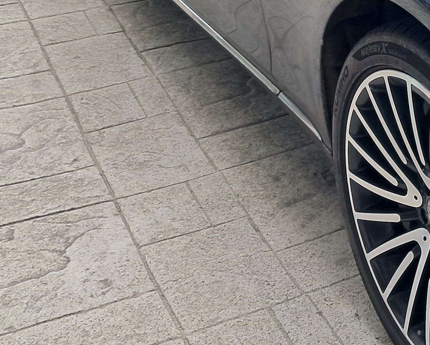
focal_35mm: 88
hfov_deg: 20.3
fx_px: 1120
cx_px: 518
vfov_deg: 17.2
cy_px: 42
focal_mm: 4
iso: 50
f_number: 1.8
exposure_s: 1/149
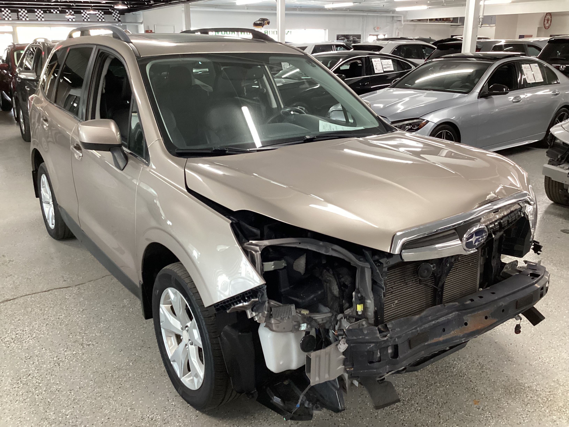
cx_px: 284
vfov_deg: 45.4
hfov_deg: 58.4
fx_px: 510
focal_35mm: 31
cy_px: 214
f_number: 2.4
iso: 250
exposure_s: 1/60
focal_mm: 3.3
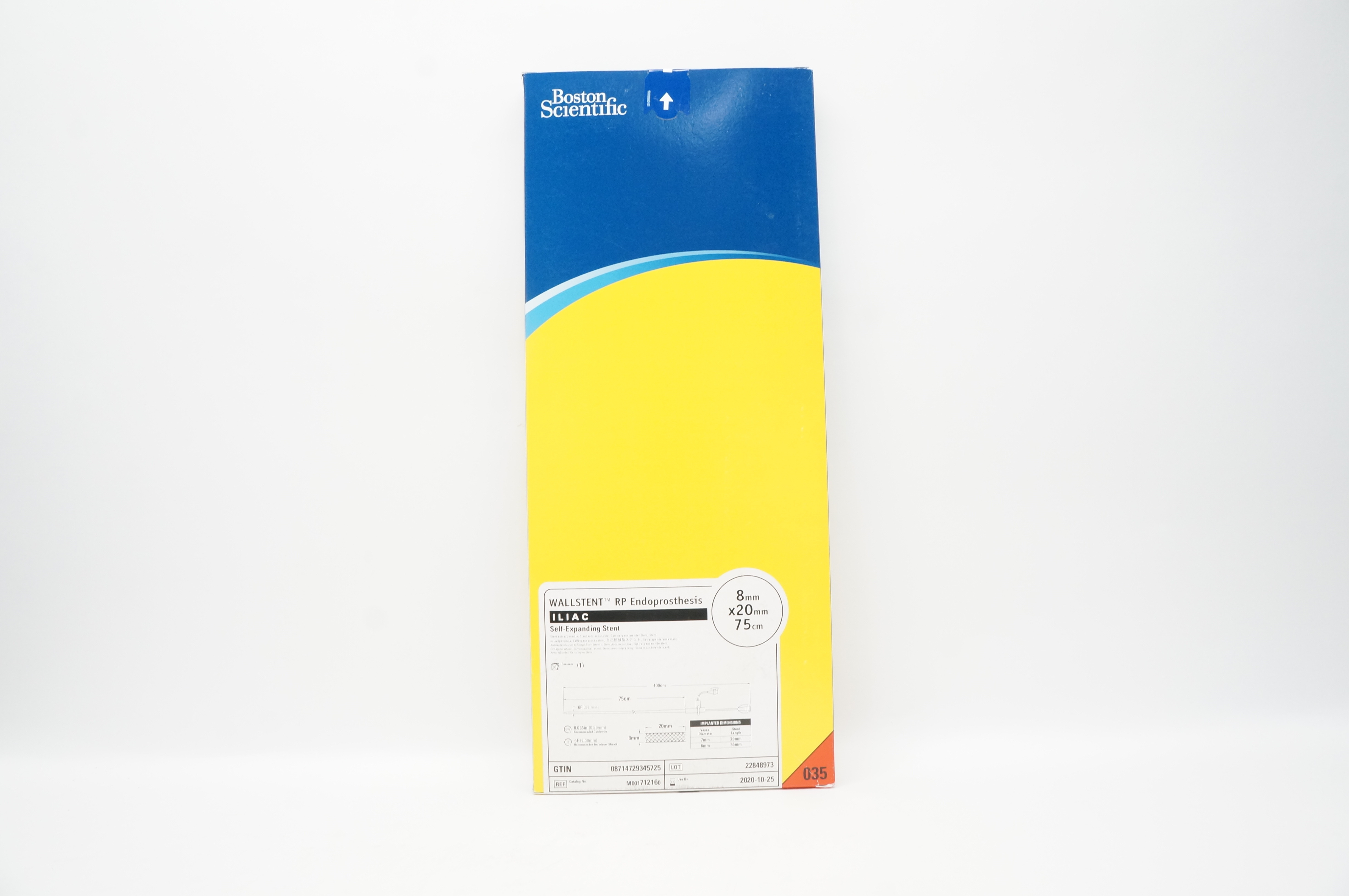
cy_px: 448
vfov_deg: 47.8
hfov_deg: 67.4
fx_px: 1011
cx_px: 674
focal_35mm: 27
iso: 800
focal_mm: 18
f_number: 9
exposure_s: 1/25
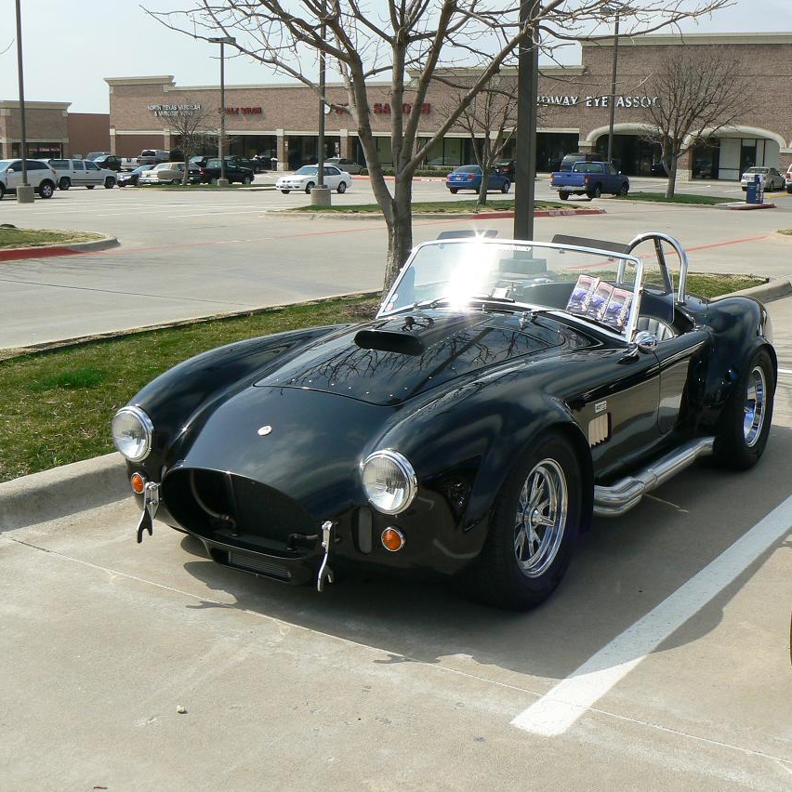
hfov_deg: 39.0
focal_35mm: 43
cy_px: 392
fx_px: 1113
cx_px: 473
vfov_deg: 39.2
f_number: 7.1
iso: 80
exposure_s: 1/500
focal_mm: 6
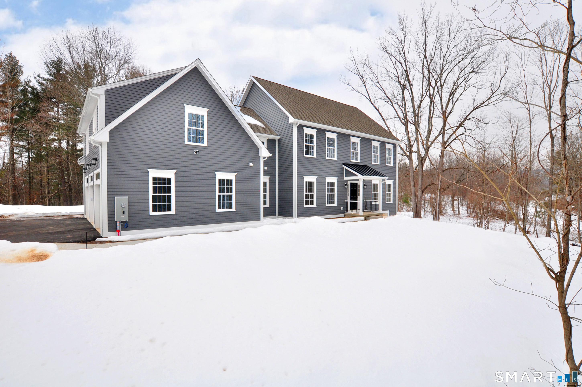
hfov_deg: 92.5
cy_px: 194
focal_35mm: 17
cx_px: 291
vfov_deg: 69.5
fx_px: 279
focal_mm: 11.5
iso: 400
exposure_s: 1/500
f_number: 8
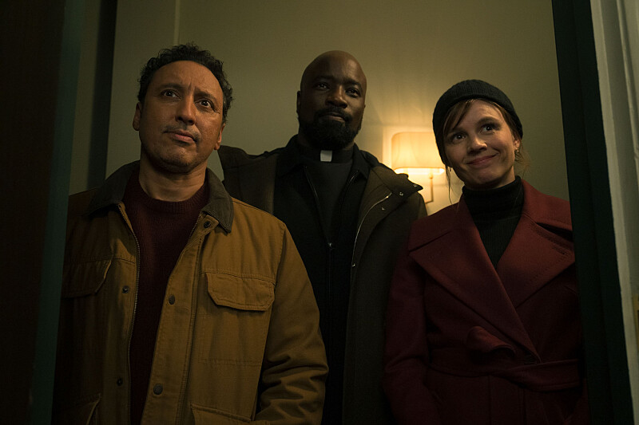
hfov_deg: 61.9
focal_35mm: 30
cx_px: 320
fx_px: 532
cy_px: 212
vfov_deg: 43.6
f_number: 4
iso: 4000
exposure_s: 1/125
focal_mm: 30
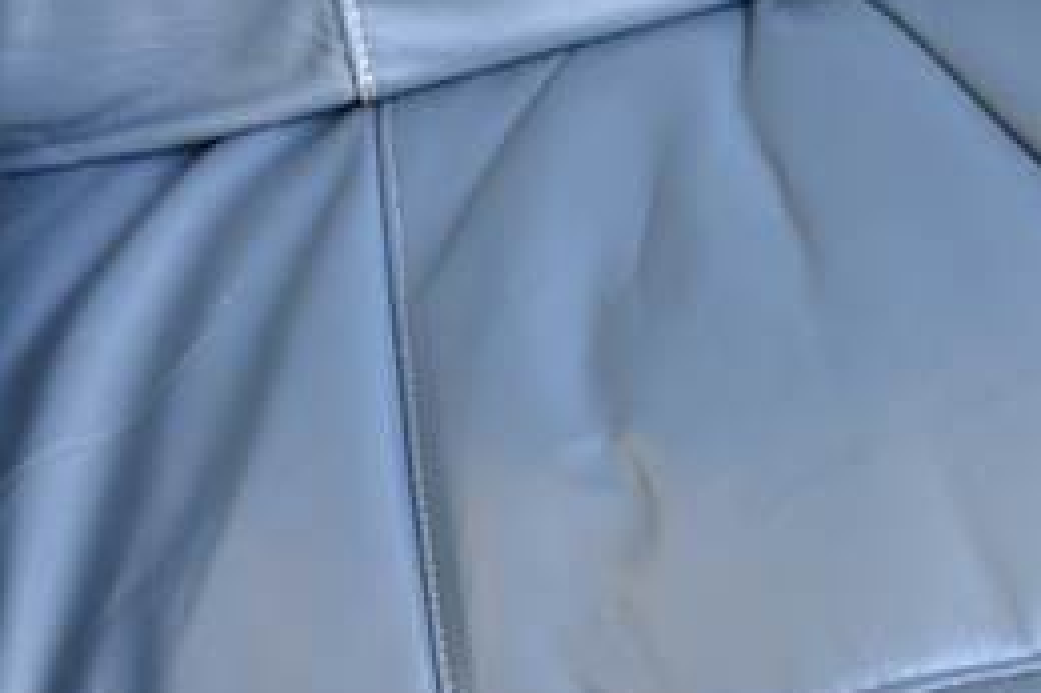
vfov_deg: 16.3
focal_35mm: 83
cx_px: 1001
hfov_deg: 23.6
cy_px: 529
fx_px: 2398
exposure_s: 1/60
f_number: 4
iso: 450
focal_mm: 24
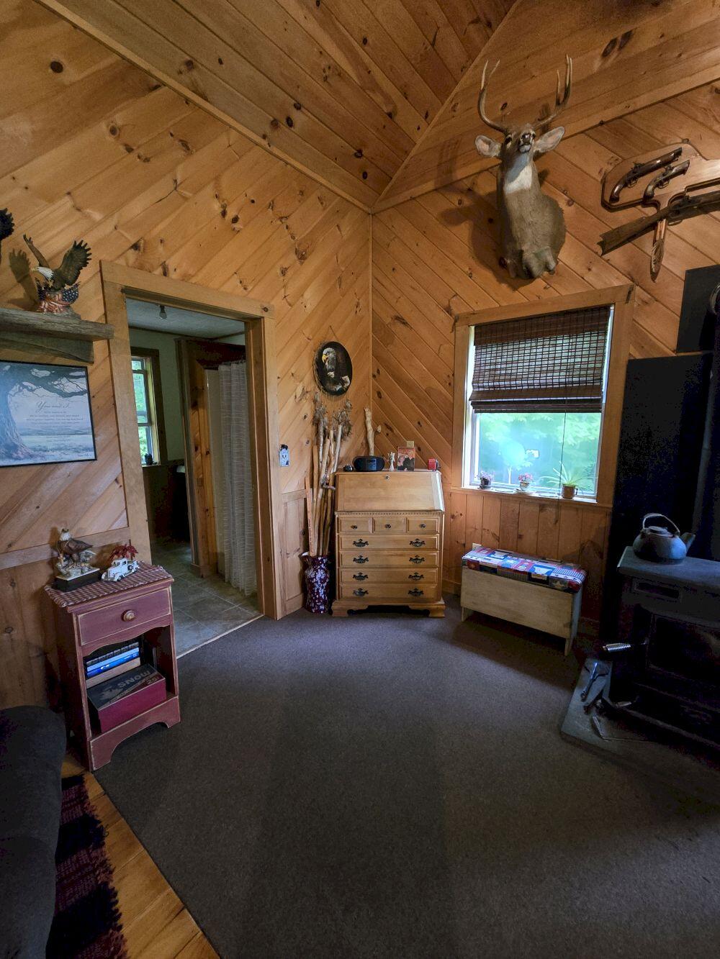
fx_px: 360
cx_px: 360
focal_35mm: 13
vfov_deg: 106.2
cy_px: 480
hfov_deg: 89.9
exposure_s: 1/40
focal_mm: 2.2
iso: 1250
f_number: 2.2
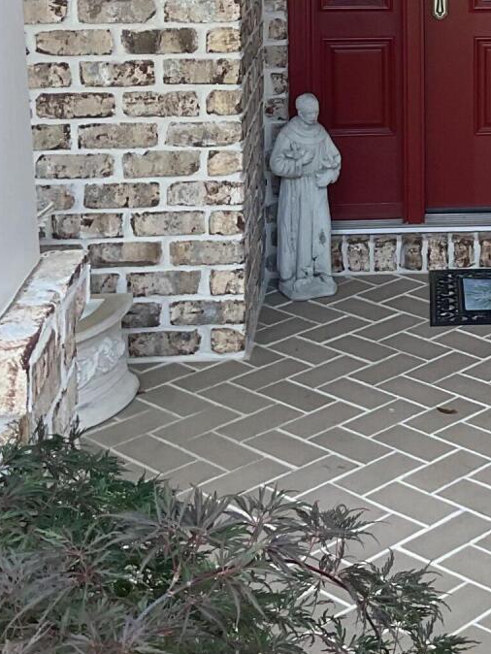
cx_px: 566
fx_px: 1625
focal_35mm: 86
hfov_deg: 16.6
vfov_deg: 21.7
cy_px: -40
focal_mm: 3
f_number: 1.8
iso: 20
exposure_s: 1/120
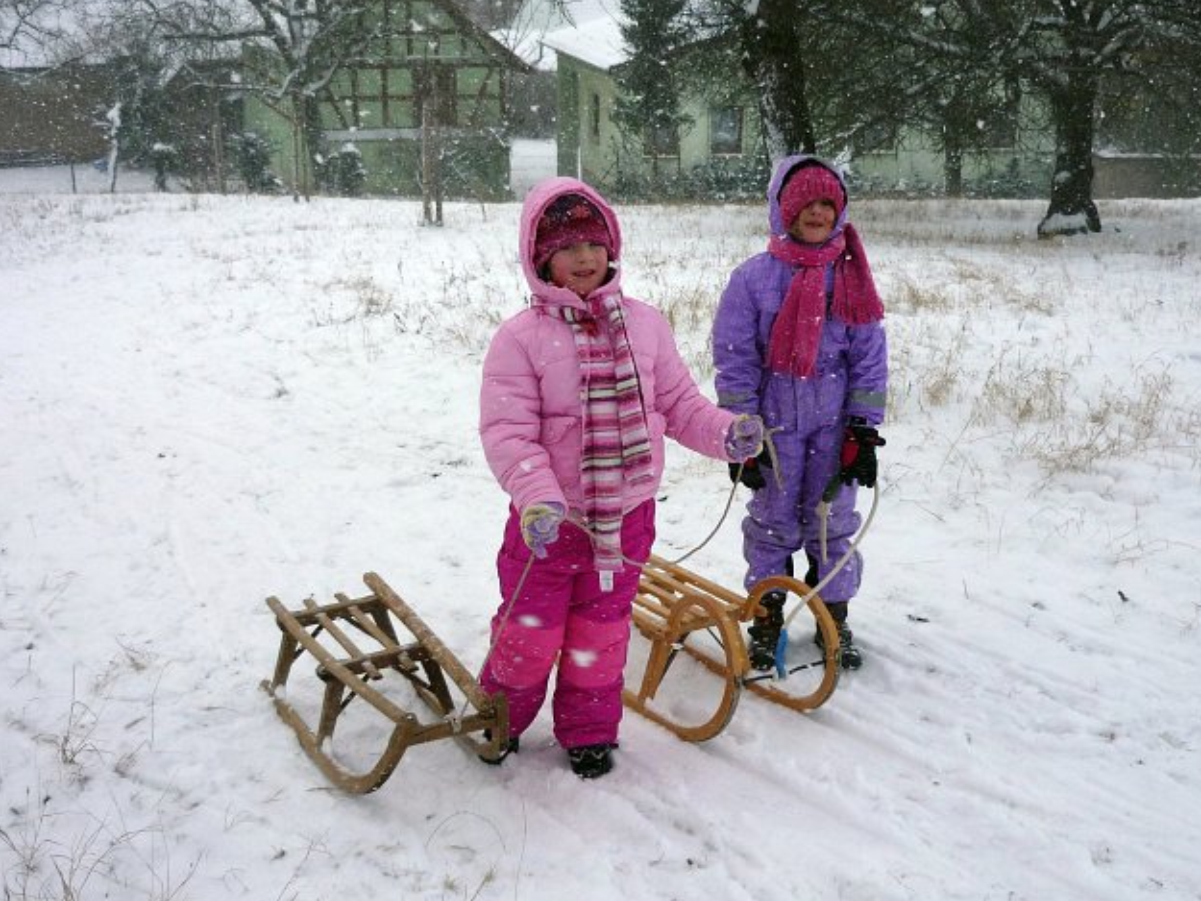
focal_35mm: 44
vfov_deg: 32.9
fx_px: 1527
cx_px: 607
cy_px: 446
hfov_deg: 42.9
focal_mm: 5.5
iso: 80
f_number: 2.8
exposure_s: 1/500
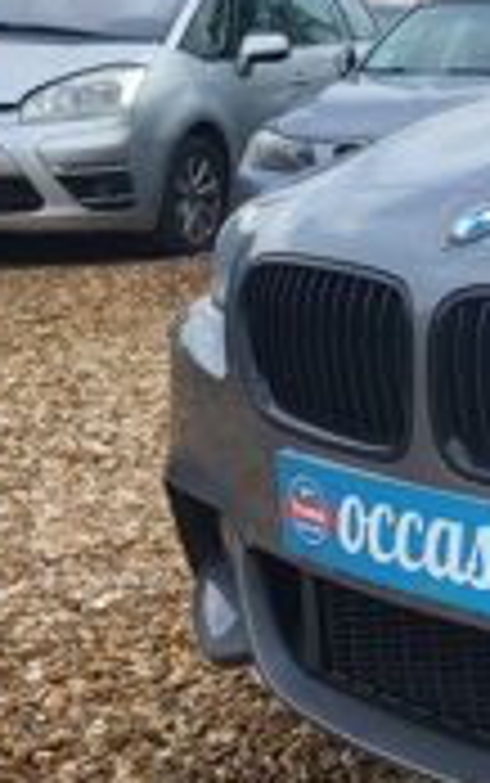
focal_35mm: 76
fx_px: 1621
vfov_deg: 27.1
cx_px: 1016
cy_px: 320
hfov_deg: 14.1
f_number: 1.8
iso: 40
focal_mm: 5.4
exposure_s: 1/715
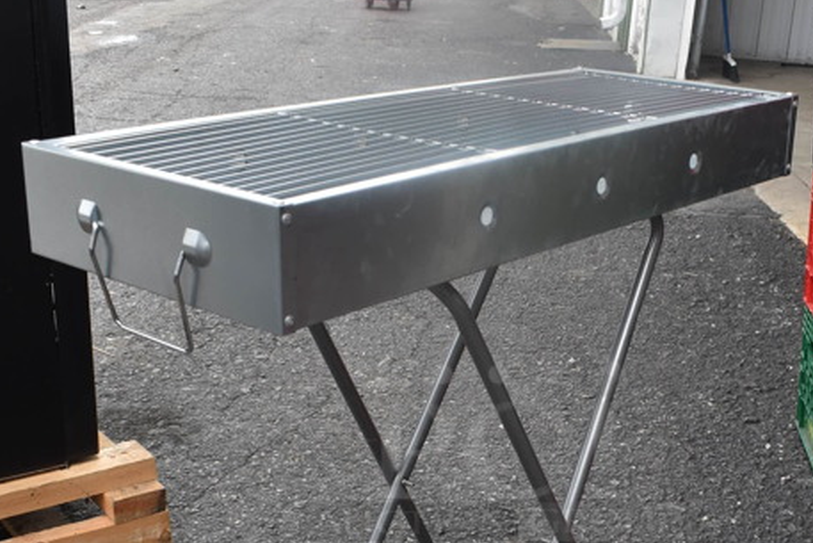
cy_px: 448
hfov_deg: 36.7
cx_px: 498
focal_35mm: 54
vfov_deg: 24.6
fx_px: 1220
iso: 200
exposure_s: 1/250
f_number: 6.3
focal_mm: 18
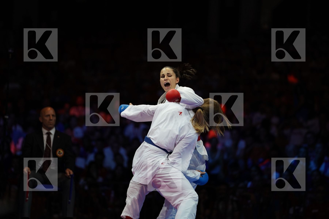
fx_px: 1828
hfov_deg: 10.3
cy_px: 110
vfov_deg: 6.9
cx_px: 164
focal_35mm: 200
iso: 800
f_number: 2.8
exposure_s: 1/1000
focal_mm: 200
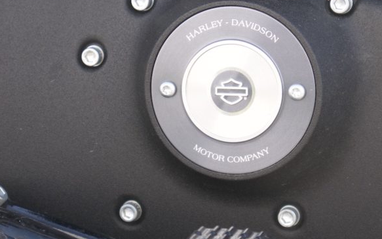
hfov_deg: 14.0
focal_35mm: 149
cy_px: 64
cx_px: 218
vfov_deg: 8.8
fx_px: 1551
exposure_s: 1/125
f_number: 5.6
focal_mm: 40
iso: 200
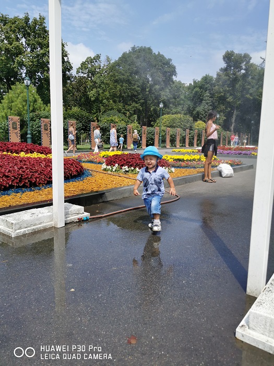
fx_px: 285
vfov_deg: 65.3
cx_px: 137
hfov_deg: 51.4
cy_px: 183
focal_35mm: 27
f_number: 1.6
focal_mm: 5.56
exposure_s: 1/3436
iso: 50
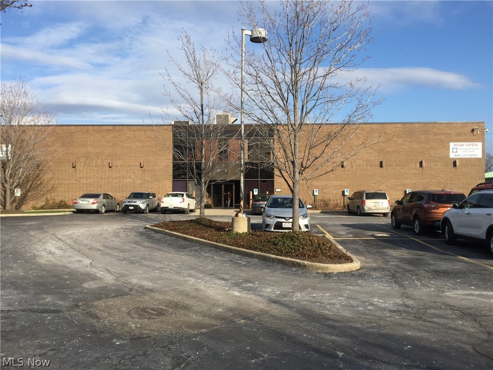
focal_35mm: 29
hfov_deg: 61.7
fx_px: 413
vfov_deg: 48.2
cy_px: 185
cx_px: 246
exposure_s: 1/1980
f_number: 2.2
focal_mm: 4.15
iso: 32
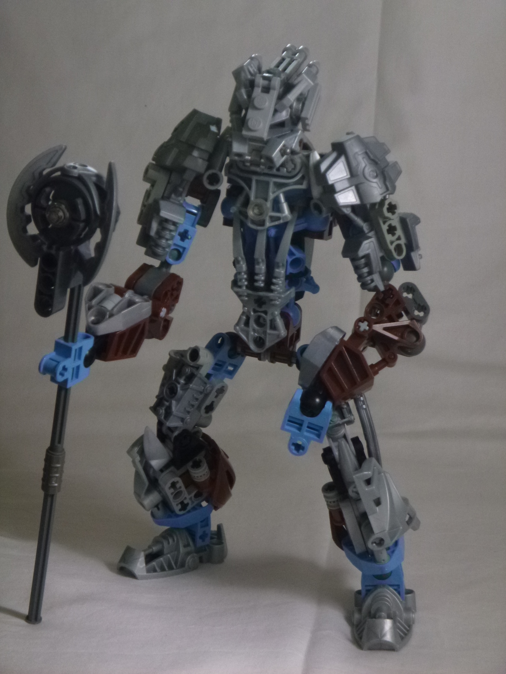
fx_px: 1813
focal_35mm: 93
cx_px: 253
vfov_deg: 21.1
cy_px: 337
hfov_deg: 15.9
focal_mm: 16.7
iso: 400
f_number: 5.7
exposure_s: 1/8
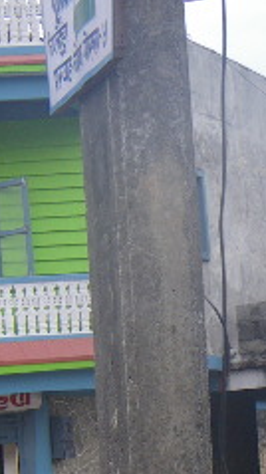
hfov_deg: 9.6
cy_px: 569
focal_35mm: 109
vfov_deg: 18.6
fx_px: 1370
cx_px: -400
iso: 50
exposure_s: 1/100
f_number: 3.5
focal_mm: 5
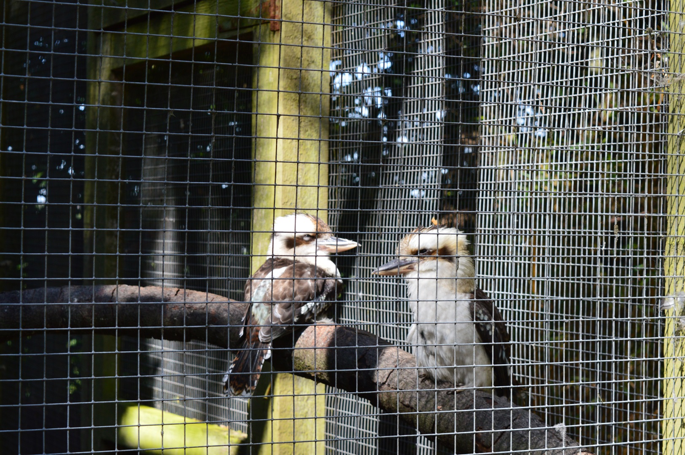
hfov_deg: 24.6
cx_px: 342
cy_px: 228
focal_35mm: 82
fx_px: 1568
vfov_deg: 16.5
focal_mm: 55
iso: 400
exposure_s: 1/200
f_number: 10
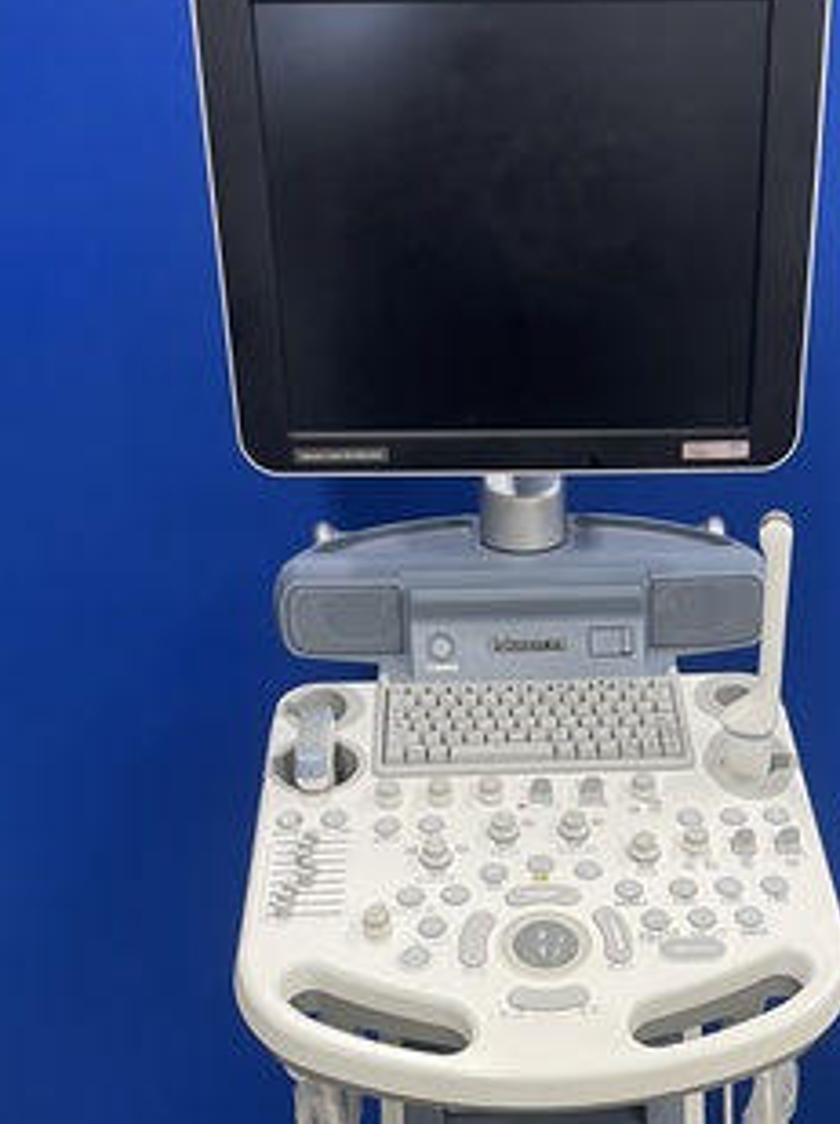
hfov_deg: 31.9
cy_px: 891
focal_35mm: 45
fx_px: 1459
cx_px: 549
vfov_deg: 40.5
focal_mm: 4.2
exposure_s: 1/60
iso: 80
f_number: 1.6
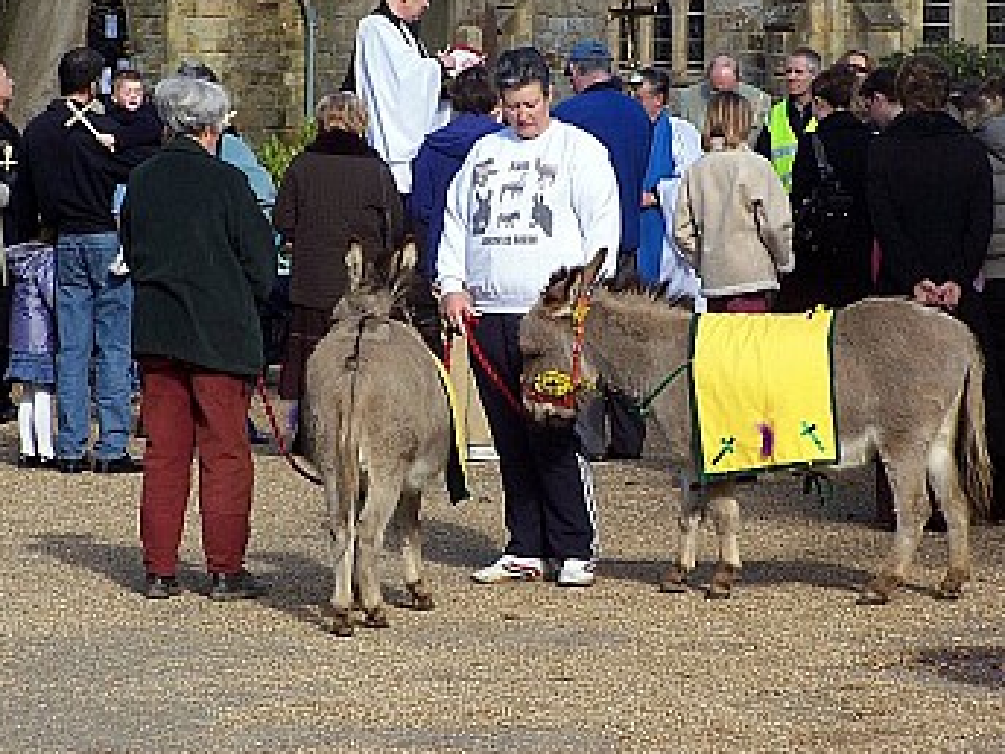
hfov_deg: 9.0
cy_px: 330
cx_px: 549
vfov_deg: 6.8
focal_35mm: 220
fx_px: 6387
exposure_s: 1/90
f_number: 3.2
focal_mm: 31.3
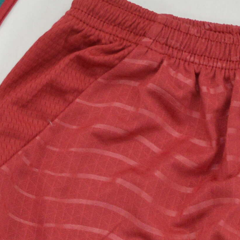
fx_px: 1546
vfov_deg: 8.8
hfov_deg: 8.7
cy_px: 241
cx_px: -100
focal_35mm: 197
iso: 400
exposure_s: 1/200
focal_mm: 21
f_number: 8
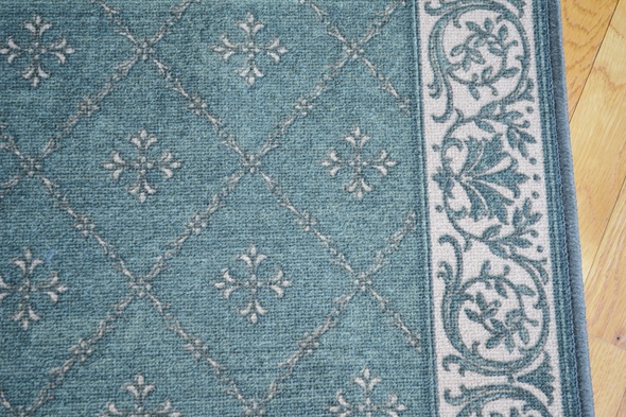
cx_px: 314
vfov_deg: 22.2
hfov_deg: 32.9
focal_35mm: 61
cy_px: 208
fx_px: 1060
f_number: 5.3
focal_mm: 40
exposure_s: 1/60
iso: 500
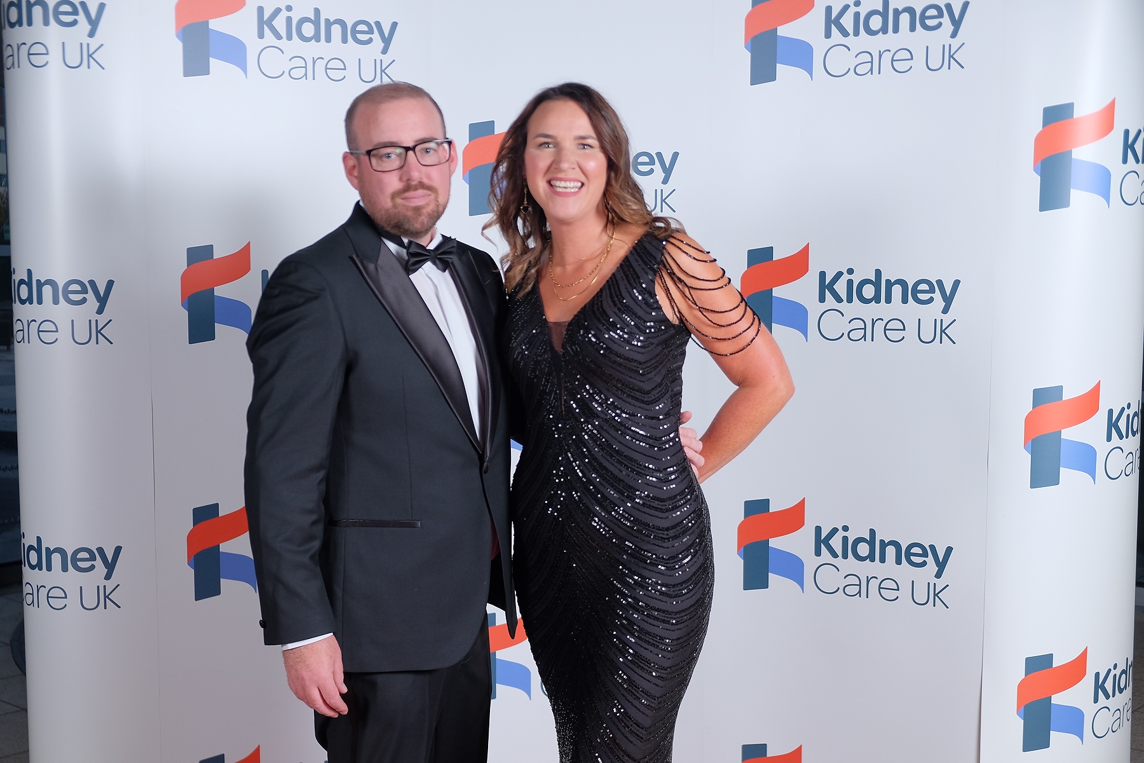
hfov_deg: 43.6
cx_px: 572
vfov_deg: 29.9
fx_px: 1430
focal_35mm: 45
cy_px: 382
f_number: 3.6
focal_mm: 30.2
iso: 400
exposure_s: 1/180
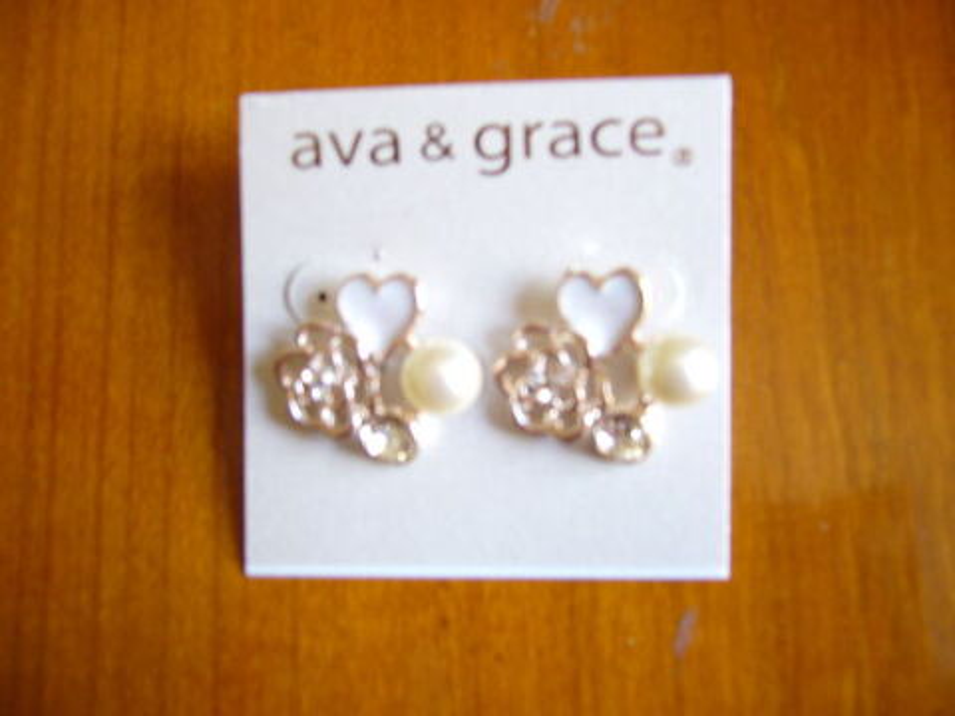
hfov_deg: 52.6
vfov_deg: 40.7
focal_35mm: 35
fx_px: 966
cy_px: 358
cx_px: 478
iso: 125
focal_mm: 5.8
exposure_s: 1/8
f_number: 2.8
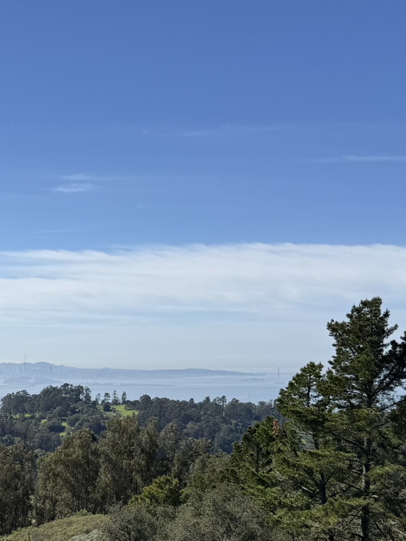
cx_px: 14
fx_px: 861
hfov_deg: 25.4
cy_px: 421
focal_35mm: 55
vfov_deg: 34.1
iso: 80
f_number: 1.78
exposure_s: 1/7353
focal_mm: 6.76
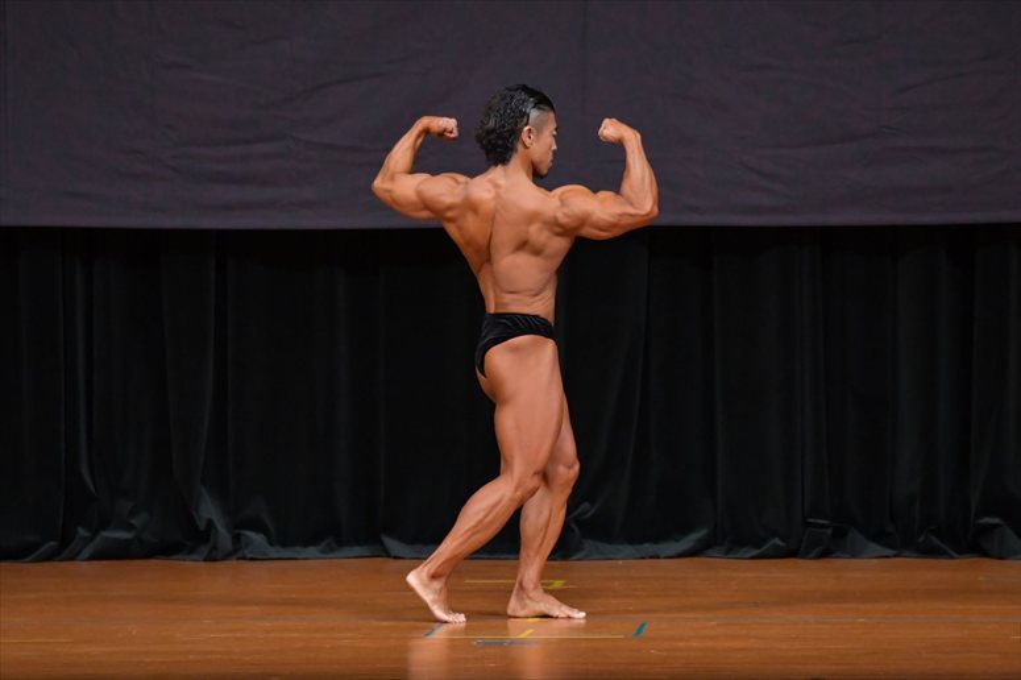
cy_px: 340
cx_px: 510
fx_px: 8079
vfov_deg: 4.8
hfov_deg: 7.2
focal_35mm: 285
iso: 4000
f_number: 5.6
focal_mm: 190
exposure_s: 1/400
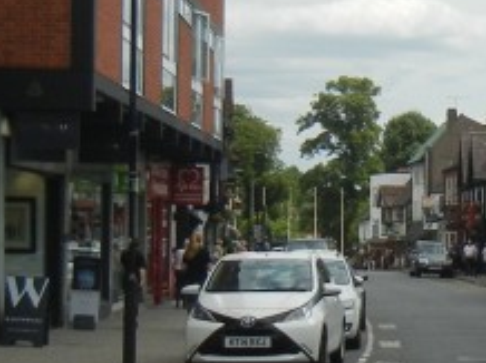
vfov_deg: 10.5
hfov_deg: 13.8
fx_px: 1977
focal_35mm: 141
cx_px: 504
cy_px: 200
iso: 160
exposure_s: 1/513
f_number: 7
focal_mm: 5.4
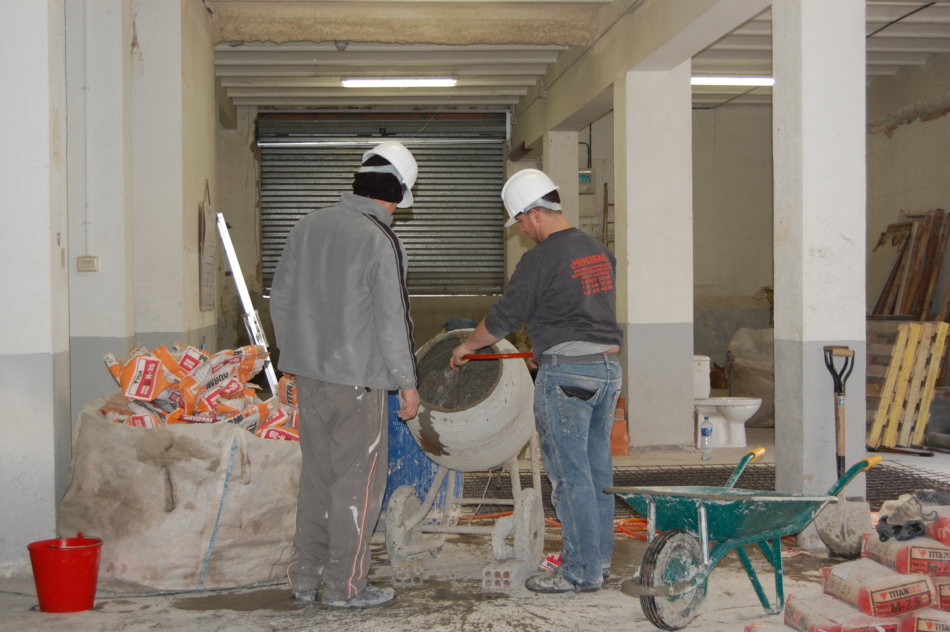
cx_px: 475
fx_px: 1503
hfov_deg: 35.1
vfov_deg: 23.7
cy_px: 316
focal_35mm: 57
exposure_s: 1/60
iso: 560
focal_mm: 38
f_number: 5
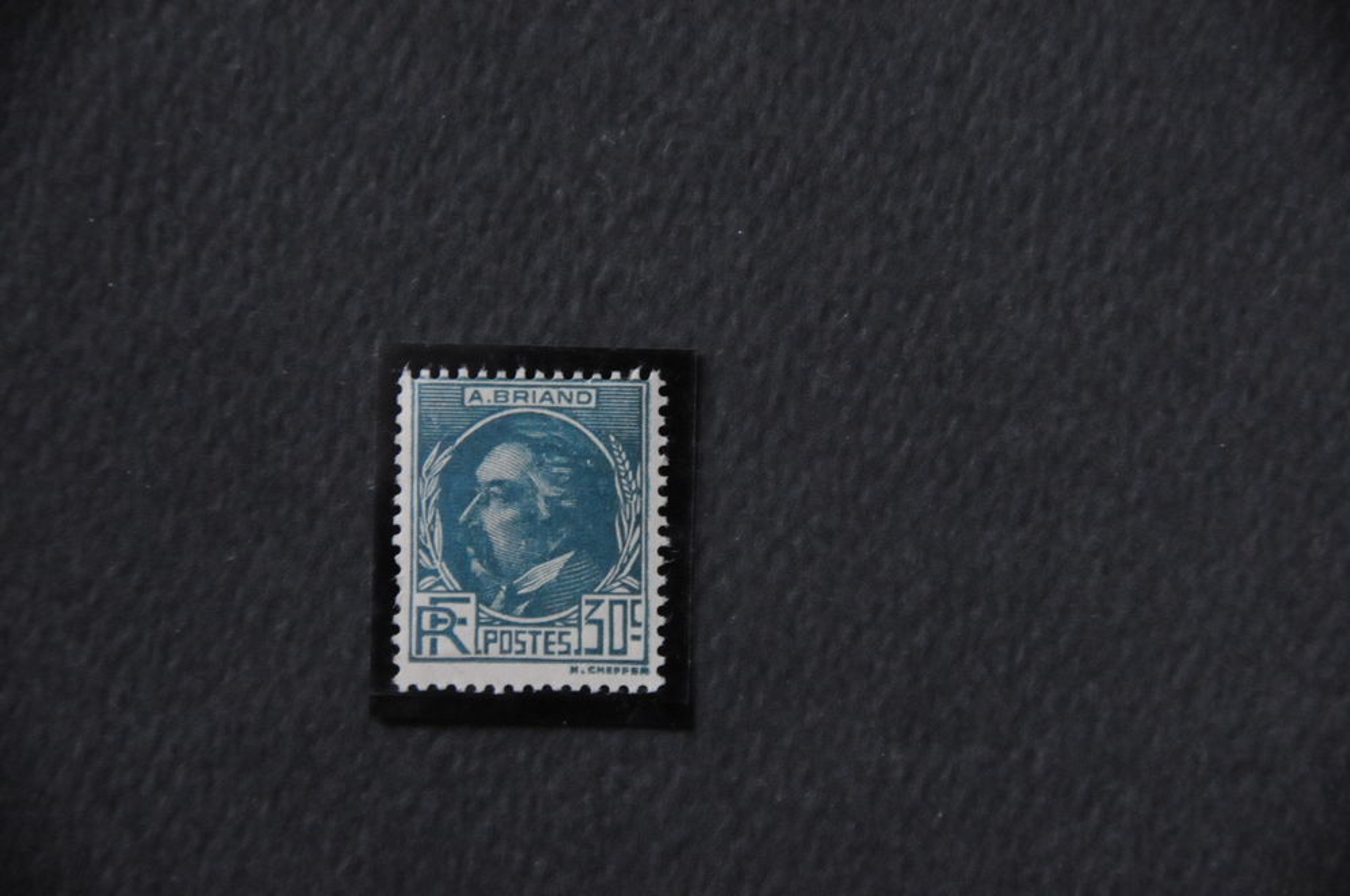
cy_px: 448
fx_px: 7303
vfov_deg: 7.0
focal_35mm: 195
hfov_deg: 10.6
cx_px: 675
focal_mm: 130
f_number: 5.6
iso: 3200
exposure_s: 1/60
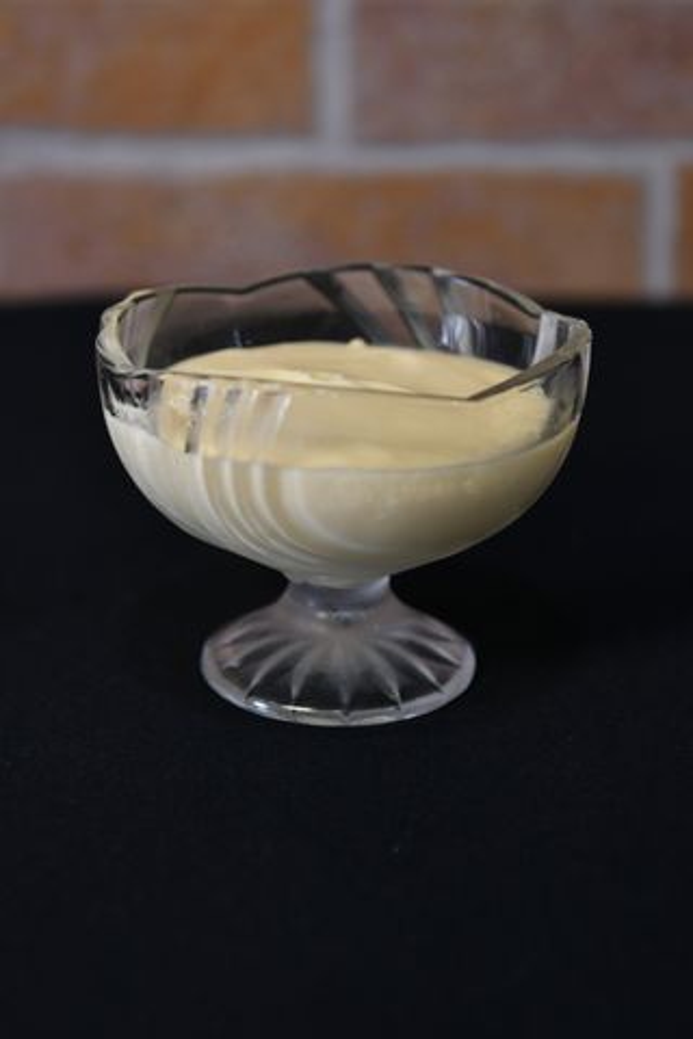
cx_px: 346
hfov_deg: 18.9
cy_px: 520
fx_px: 2079
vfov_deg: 28.1
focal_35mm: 72
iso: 320
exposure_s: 1/60
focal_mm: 48
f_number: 3.5
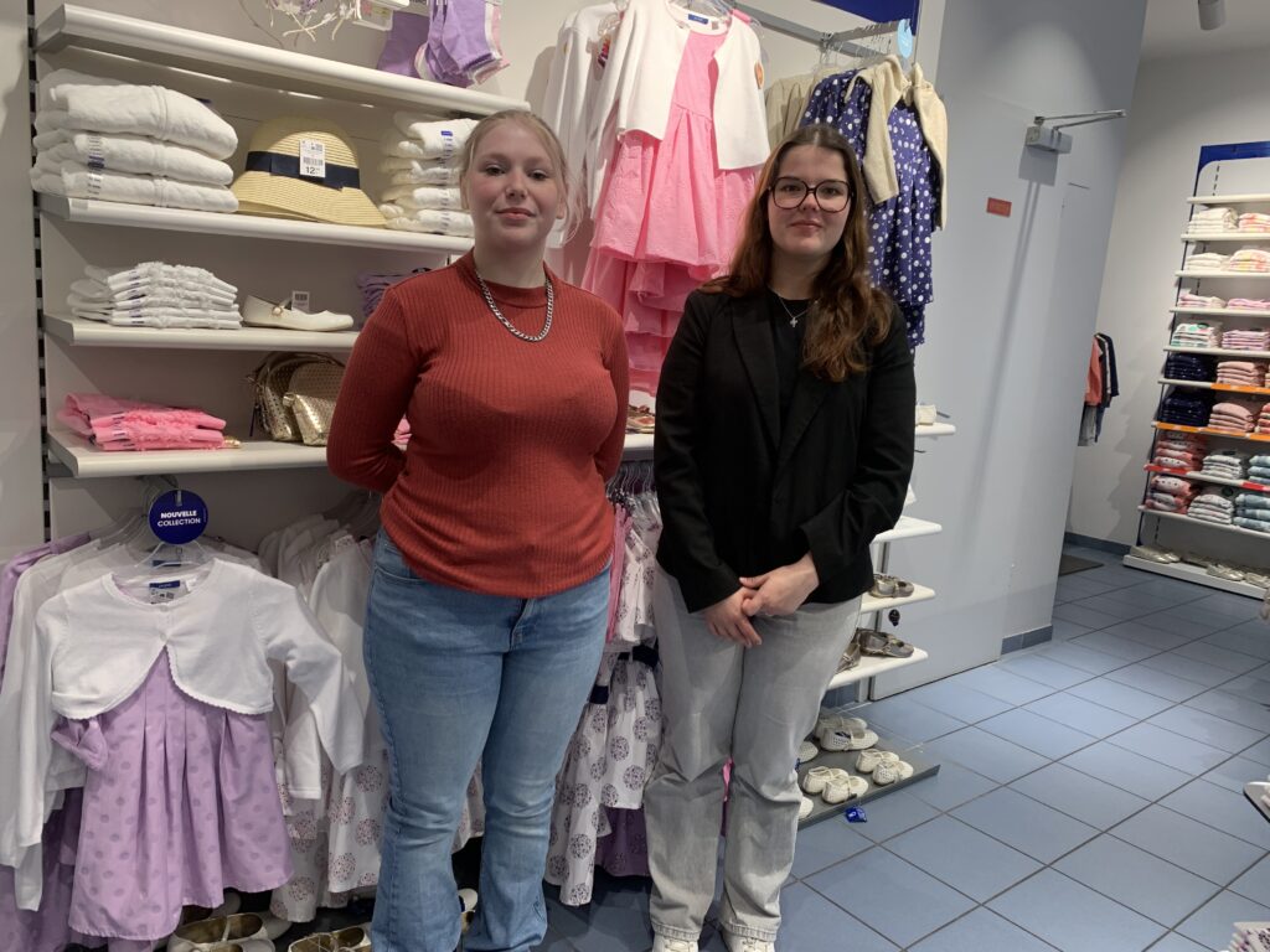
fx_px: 954
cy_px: 476
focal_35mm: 26
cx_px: 635
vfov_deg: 53.1
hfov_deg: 67.3
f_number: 1.8
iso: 64
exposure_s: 1/121
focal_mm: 4.25
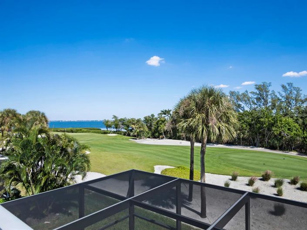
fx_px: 213
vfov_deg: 56.8
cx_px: 154
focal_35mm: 24
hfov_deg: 71.6
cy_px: 115
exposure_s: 1/160
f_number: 11
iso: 250
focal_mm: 12
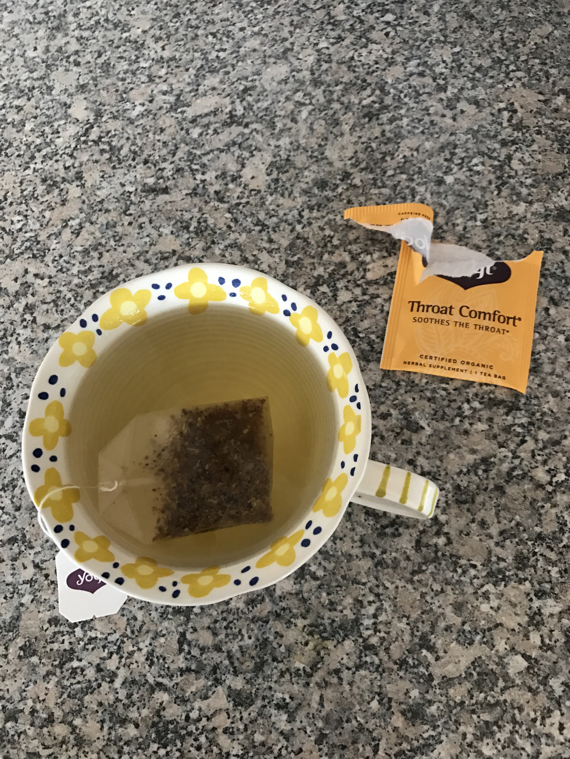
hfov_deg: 49.7
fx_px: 615
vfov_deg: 63.4
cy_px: 380
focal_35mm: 28
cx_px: 285
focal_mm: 3.99
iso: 80
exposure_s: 1/15
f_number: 1.8
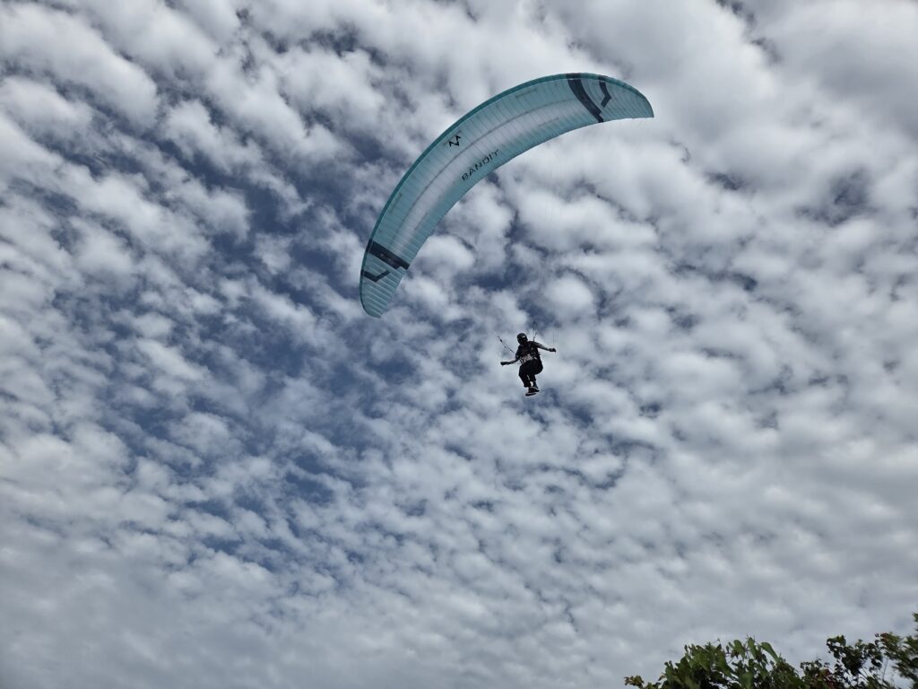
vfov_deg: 58.9
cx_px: 459
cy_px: 344
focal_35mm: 23
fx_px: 610
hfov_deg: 73.9
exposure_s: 1/7891
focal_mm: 5.4
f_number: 1.8
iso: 50
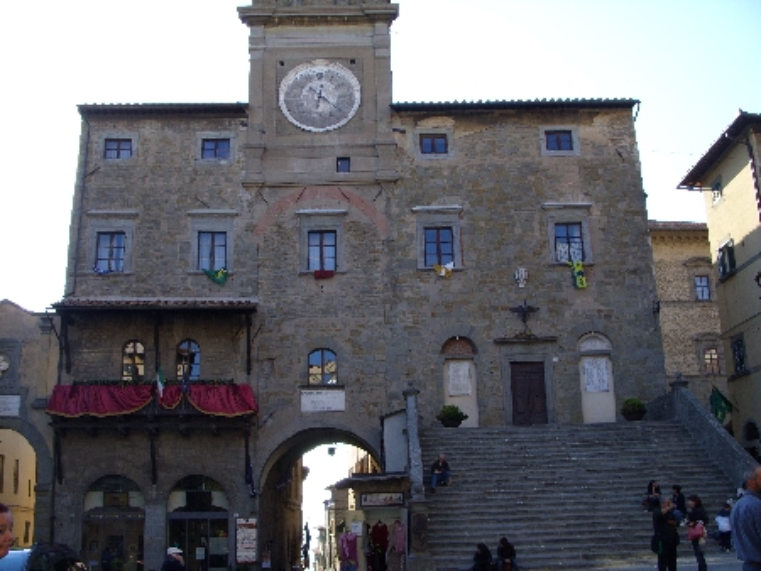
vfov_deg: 37.8
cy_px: 286
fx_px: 836
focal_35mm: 38
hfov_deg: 49.0
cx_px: 380
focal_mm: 7.8
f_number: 4
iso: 50
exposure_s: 1/218
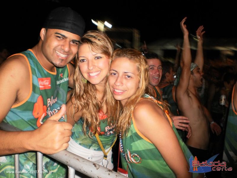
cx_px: 118
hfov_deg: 51.4
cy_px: 89
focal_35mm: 36
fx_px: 246
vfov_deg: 39.7
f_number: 3.1
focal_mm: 6.3
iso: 125
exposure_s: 1/30
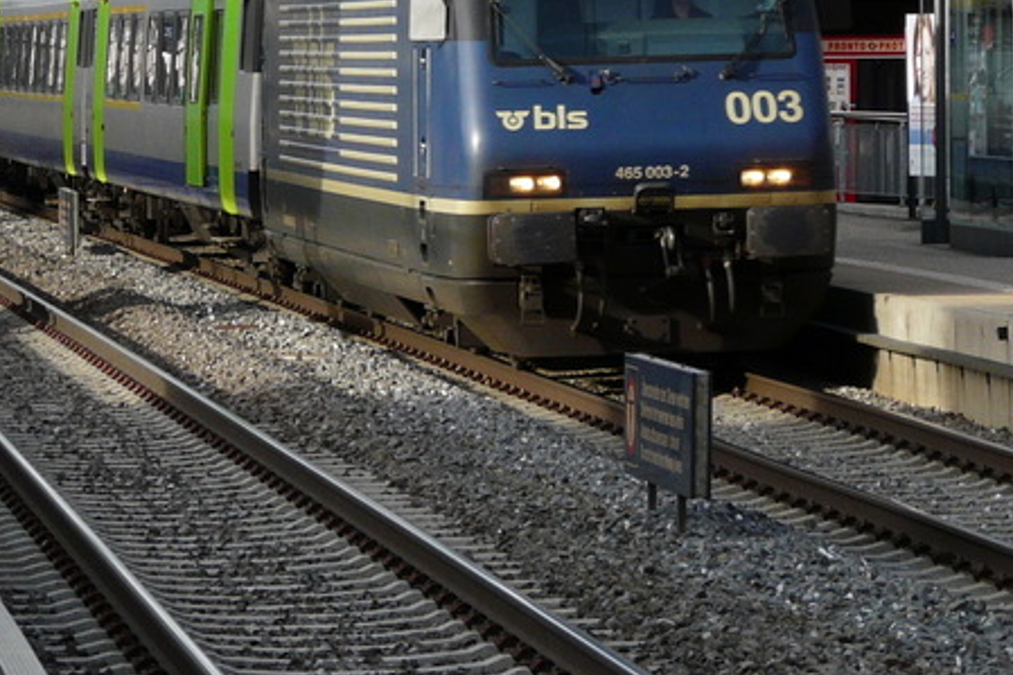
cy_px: 47
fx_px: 7426
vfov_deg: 5.2
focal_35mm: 264
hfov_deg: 7.8
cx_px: 481
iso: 100
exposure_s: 1/250
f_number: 5
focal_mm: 18.8
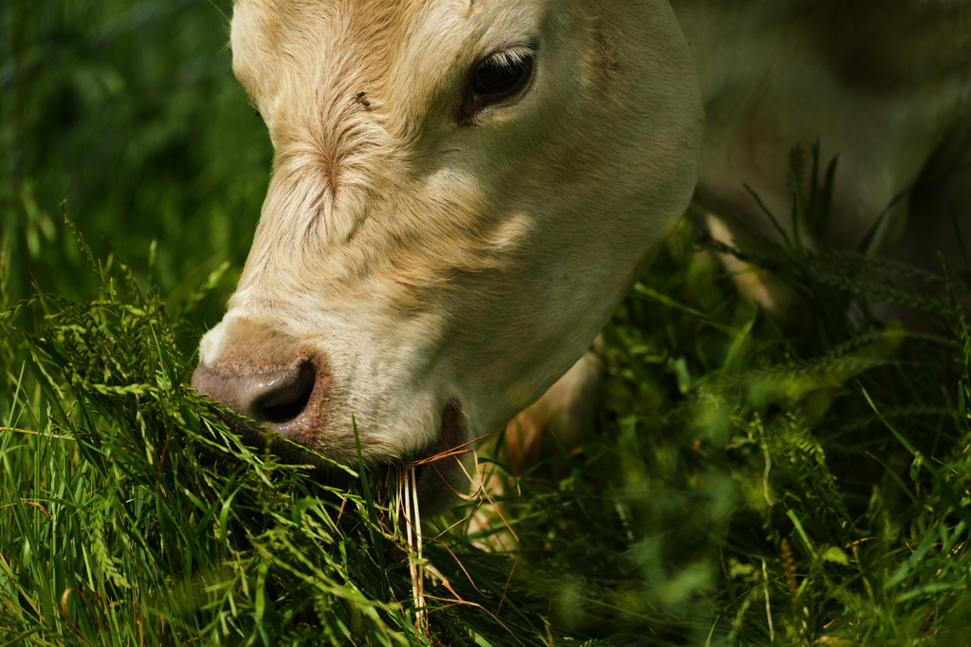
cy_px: 324
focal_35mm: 400
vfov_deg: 3.4
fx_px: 10785
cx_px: 486
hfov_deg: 5.2
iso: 200
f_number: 5.6
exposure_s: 1/1000
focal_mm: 400
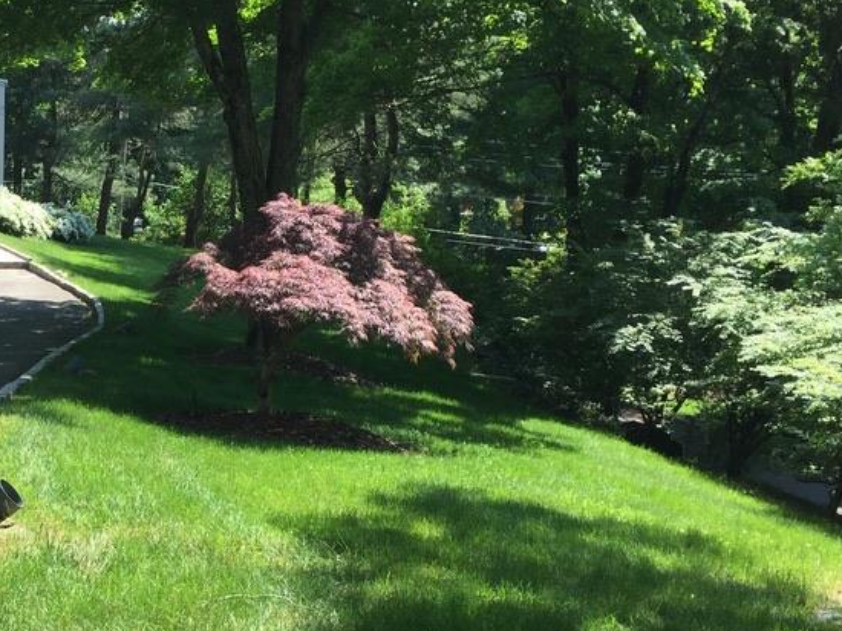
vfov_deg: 26.9
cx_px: 138
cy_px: 407
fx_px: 1313
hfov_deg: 34.2
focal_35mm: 54
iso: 32
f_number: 2.2
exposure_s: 1/659
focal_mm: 4.15
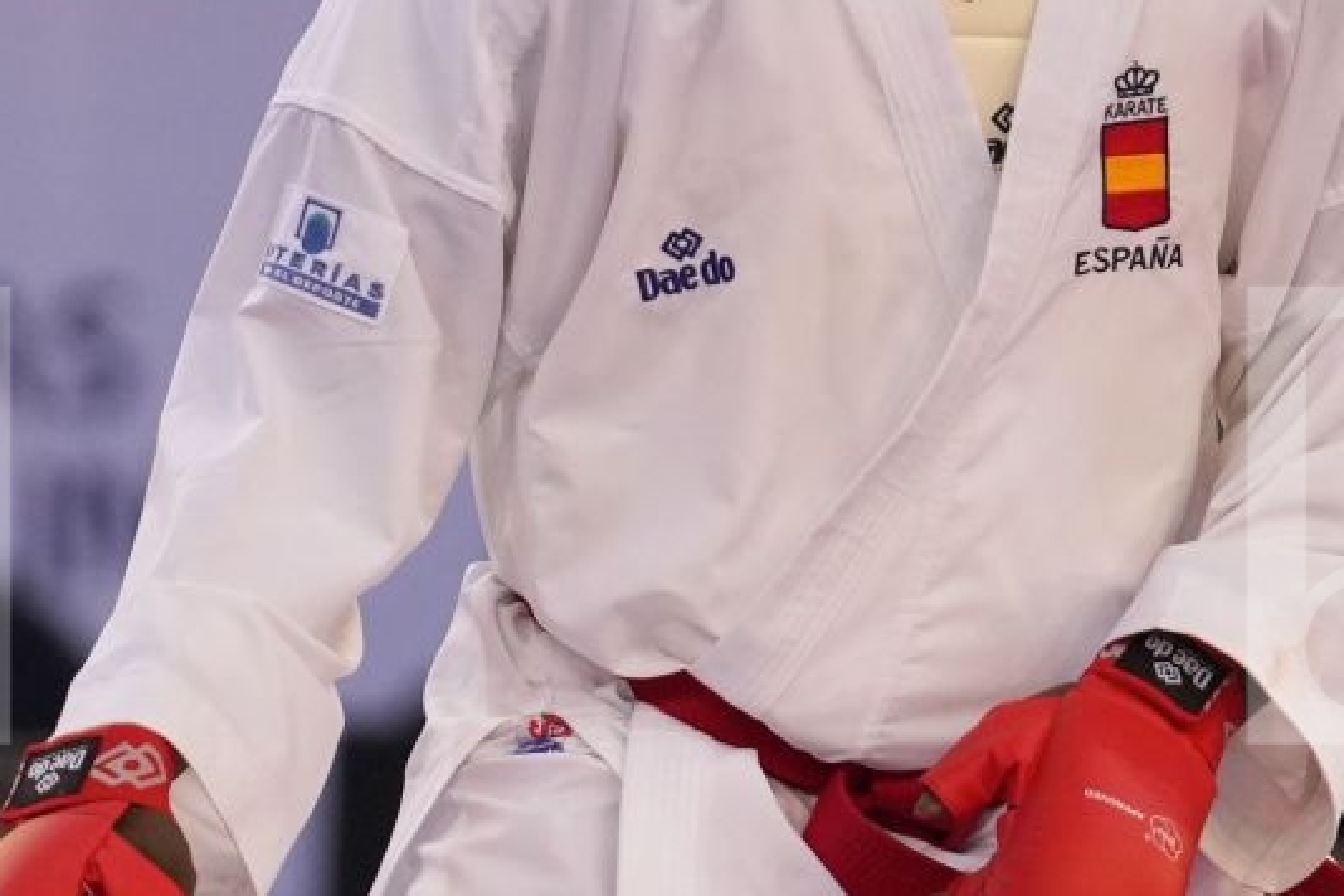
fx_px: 37741
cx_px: 629
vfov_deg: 1.4
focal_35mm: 1011
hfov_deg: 2.0
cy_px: 516
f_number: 2.8
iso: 2000
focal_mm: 200
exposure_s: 1/1000
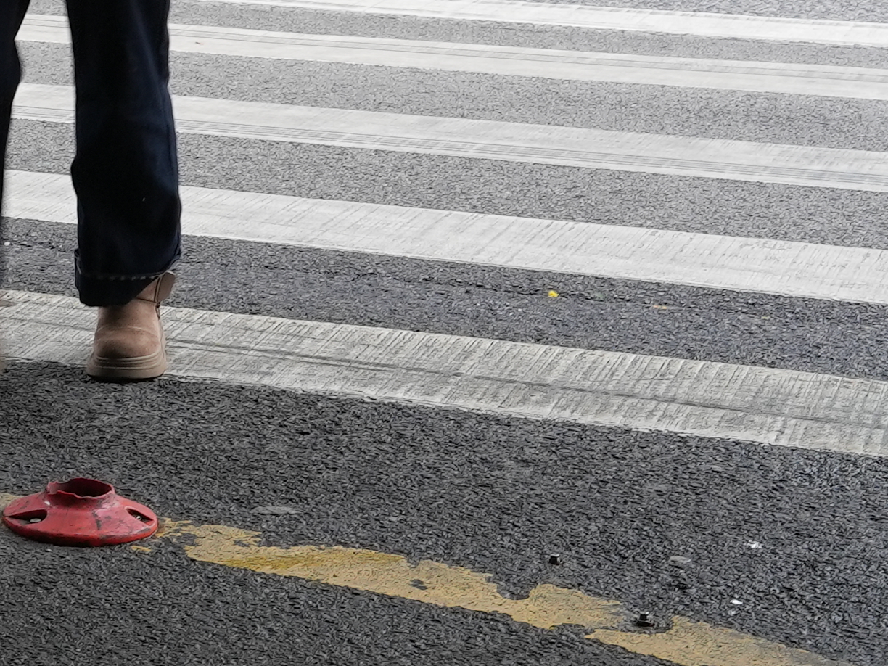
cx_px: -342
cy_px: 30
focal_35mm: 130
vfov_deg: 11.3
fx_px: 3335
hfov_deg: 14.4
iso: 500
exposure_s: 1/60
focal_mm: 39
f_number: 8
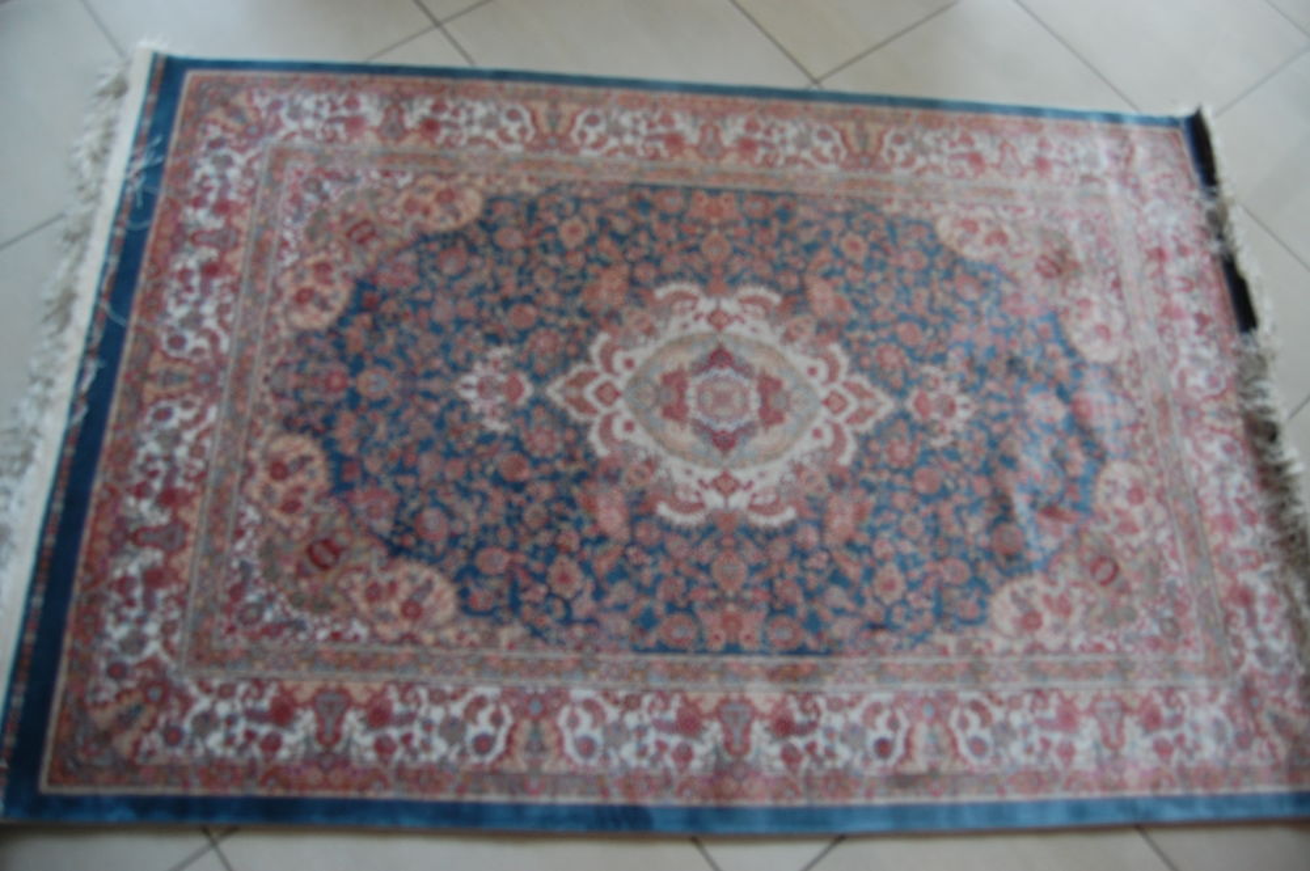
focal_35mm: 27
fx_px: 982
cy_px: 436
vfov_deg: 47.9
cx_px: 655
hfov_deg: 67.4
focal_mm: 18
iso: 500
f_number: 3.5
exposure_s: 1/30
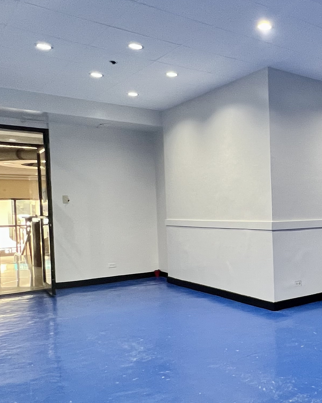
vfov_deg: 52.7
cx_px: 361
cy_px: 226
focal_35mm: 34
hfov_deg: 36.2
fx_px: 405
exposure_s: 1/60
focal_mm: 1.57
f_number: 1.8
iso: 250
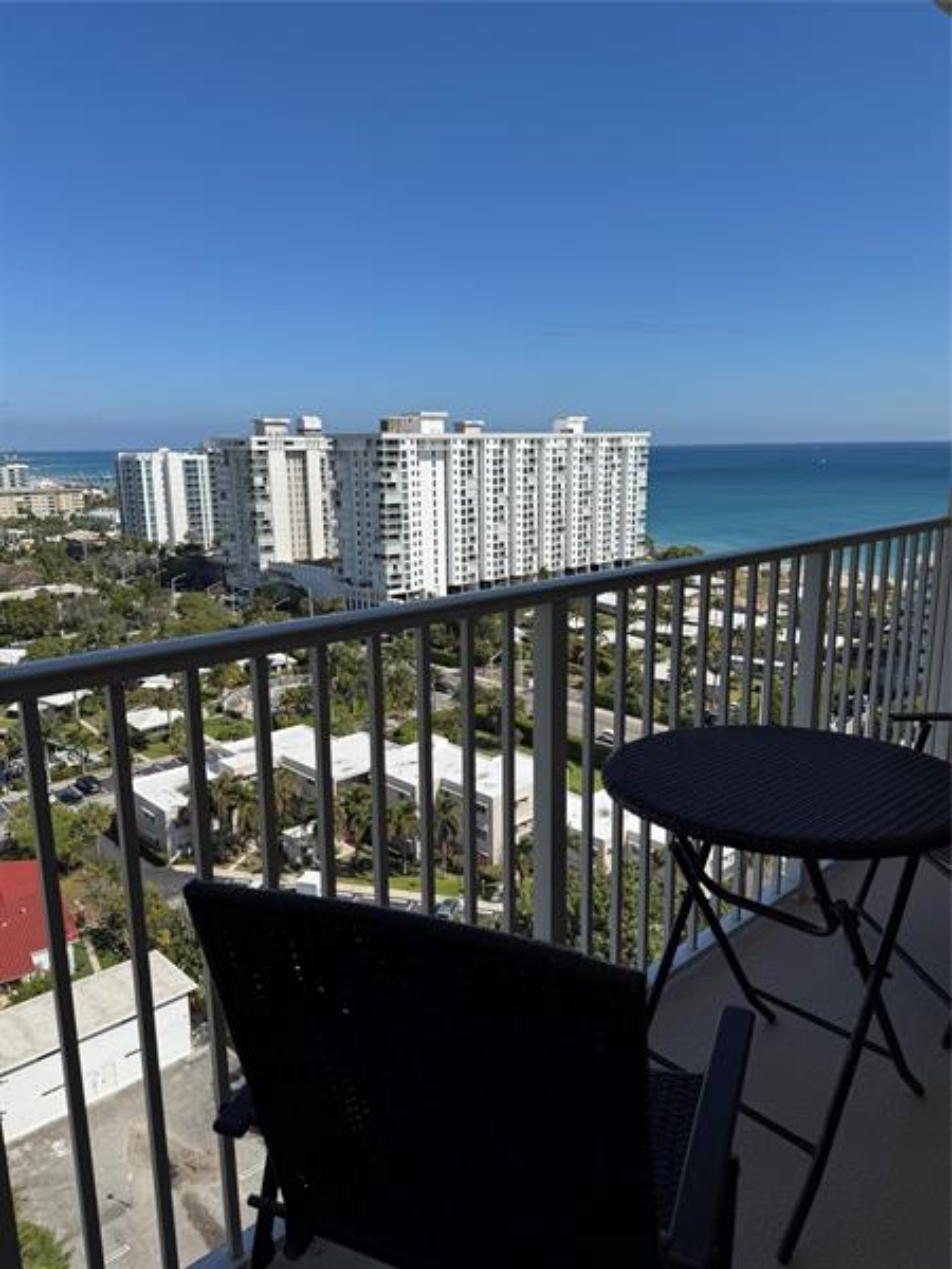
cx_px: 476
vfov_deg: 71.6
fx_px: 880
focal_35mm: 24
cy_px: 634
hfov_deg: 56.8
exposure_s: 1/6410
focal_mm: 6.76
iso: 80
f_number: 1.78
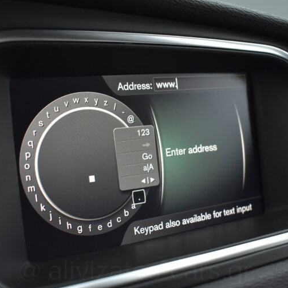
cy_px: 146
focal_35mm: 49
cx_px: 135
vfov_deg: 34.9
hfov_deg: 34.9
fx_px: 458
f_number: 4
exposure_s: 1/125
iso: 1600
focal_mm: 25
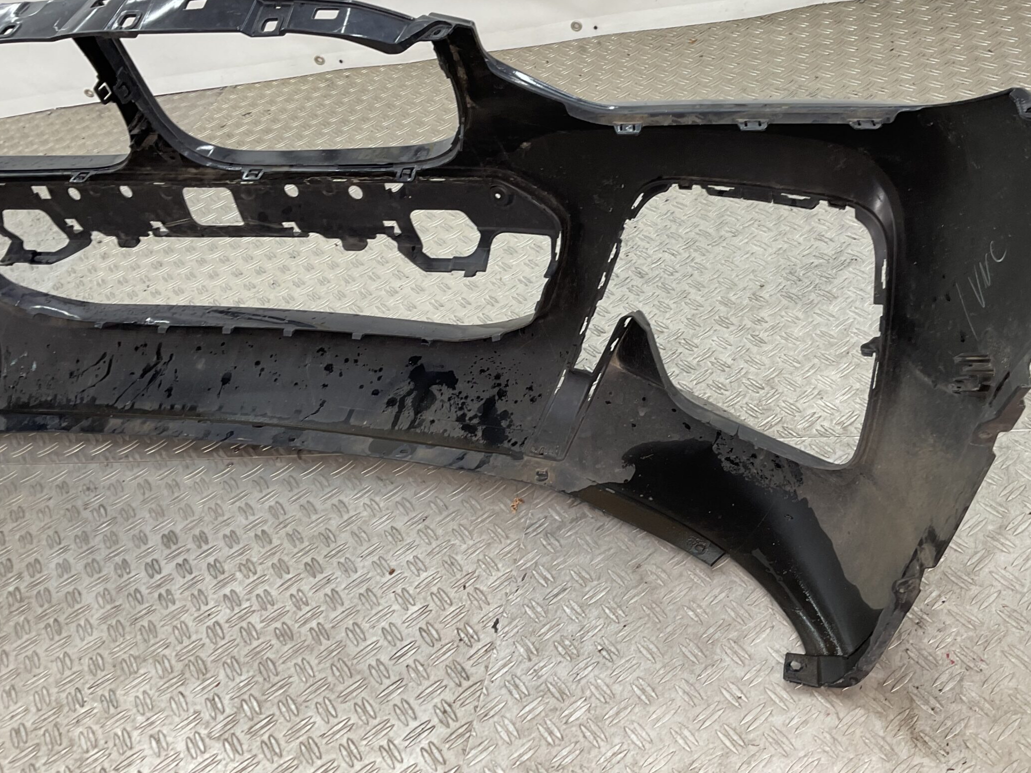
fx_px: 1072
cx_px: 596
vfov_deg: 39.4
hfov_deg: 51.1
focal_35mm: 36
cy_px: 299
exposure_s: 1/100
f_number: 1.8
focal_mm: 3
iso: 25
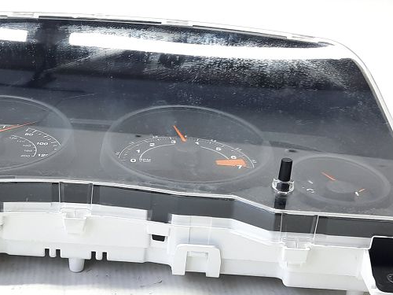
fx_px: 681
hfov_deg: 31.8
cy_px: 139
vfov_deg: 24.4
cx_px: 118
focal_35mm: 60
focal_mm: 4.6
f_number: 2
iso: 125
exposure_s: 1/50
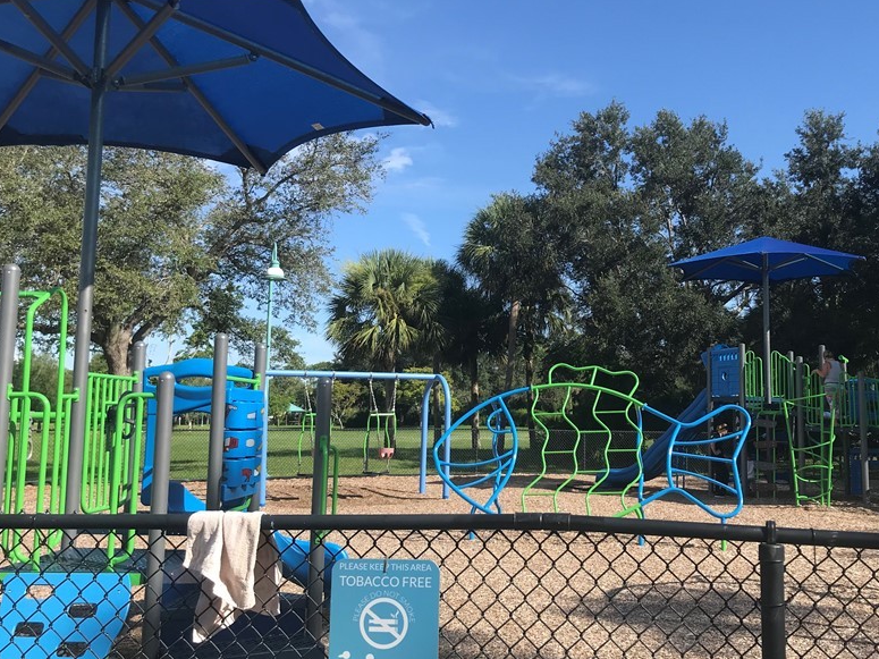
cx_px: 558
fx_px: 939
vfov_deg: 38.6
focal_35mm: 37
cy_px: 315
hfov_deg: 49.6
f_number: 1.8
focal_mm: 3.99
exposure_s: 1/1570
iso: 20
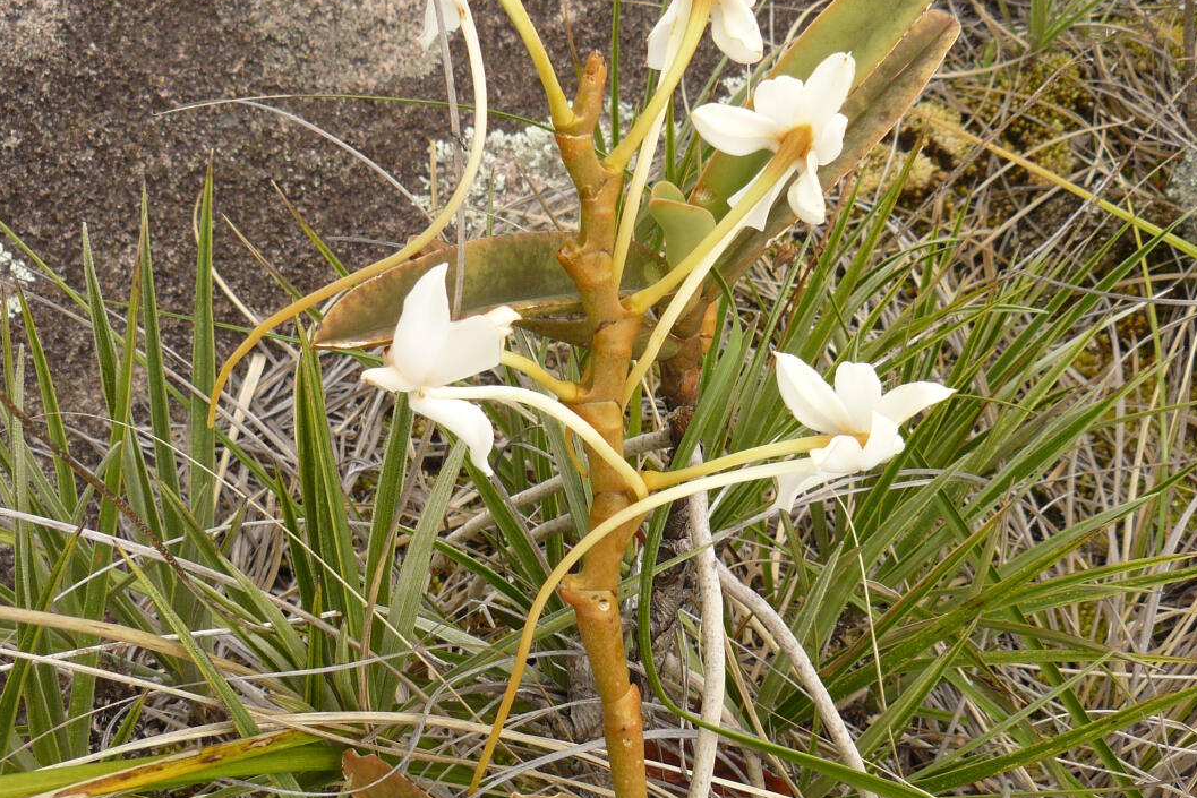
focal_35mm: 51
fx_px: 1696
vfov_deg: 26.5
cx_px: 590
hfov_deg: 38.9
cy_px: 403
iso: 100
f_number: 4.5
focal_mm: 6
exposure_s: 1/200
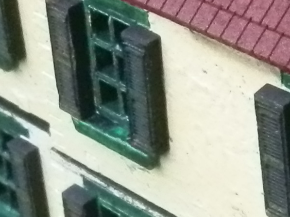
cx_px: -149
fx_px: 1684
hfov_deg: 9.6
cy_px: 28
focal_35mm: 201
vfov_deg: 7.4
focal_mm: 5
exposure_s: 1/320
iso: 400
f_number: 3.1
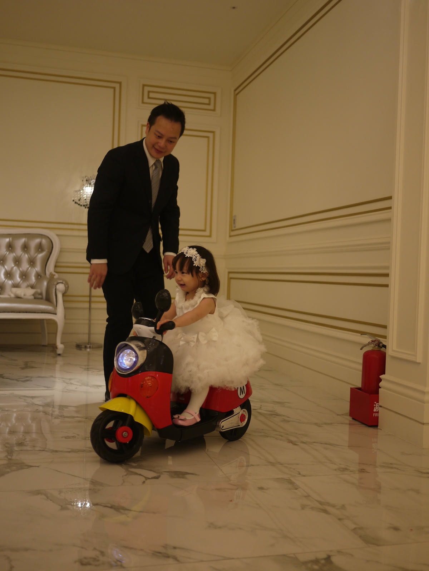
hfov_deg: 36.0
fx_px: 661
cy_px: 286
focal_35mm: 40
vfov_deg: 46.8
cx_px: 214
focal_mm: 20
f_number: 1.7
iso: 160
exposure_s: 1/160
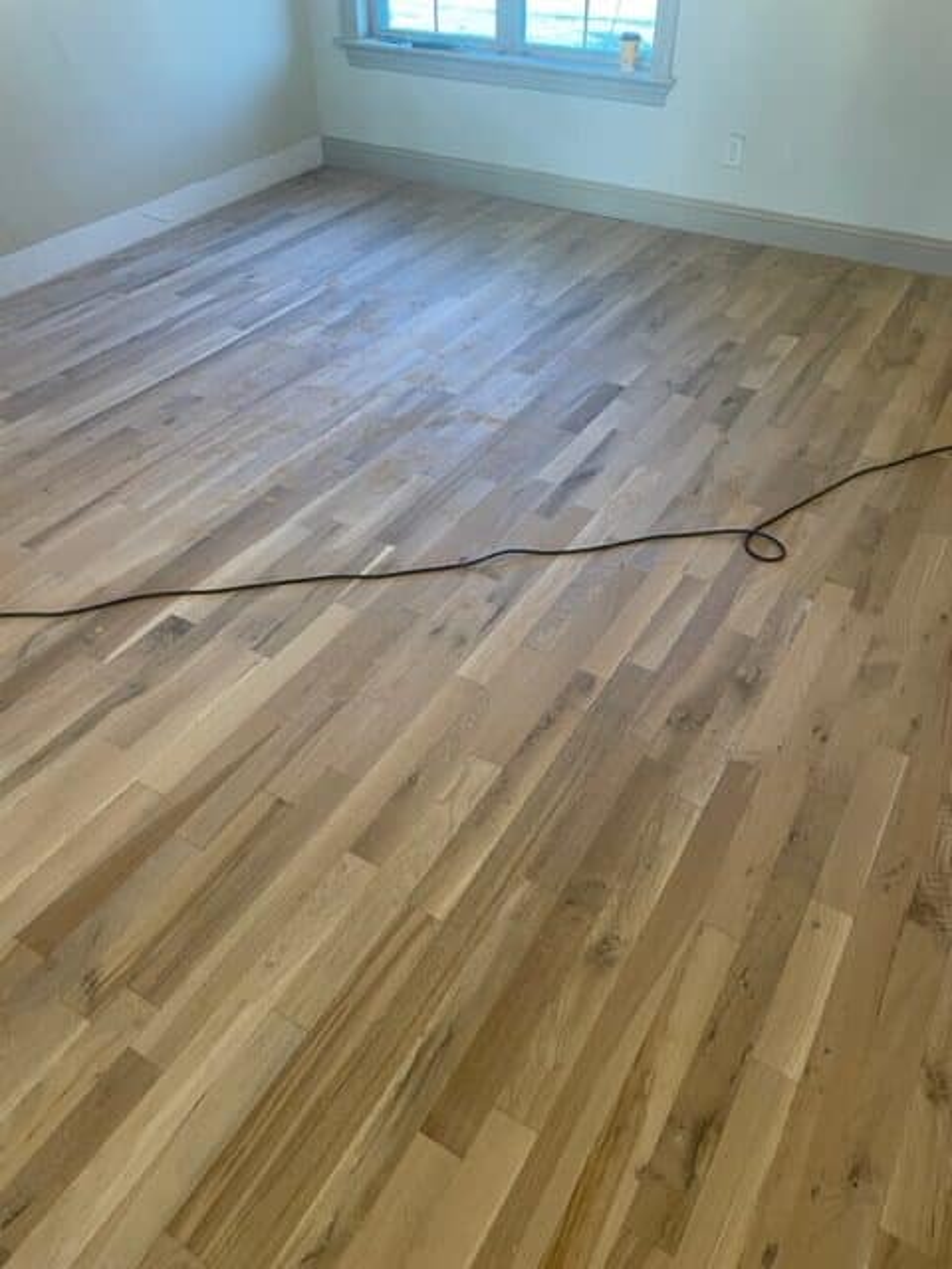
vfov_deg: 67.3
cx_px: 476
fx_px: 953
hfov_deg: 53.1
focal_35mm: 26
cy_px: 634
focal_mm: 4.2
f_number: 1.6
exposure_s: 1/60
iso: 80
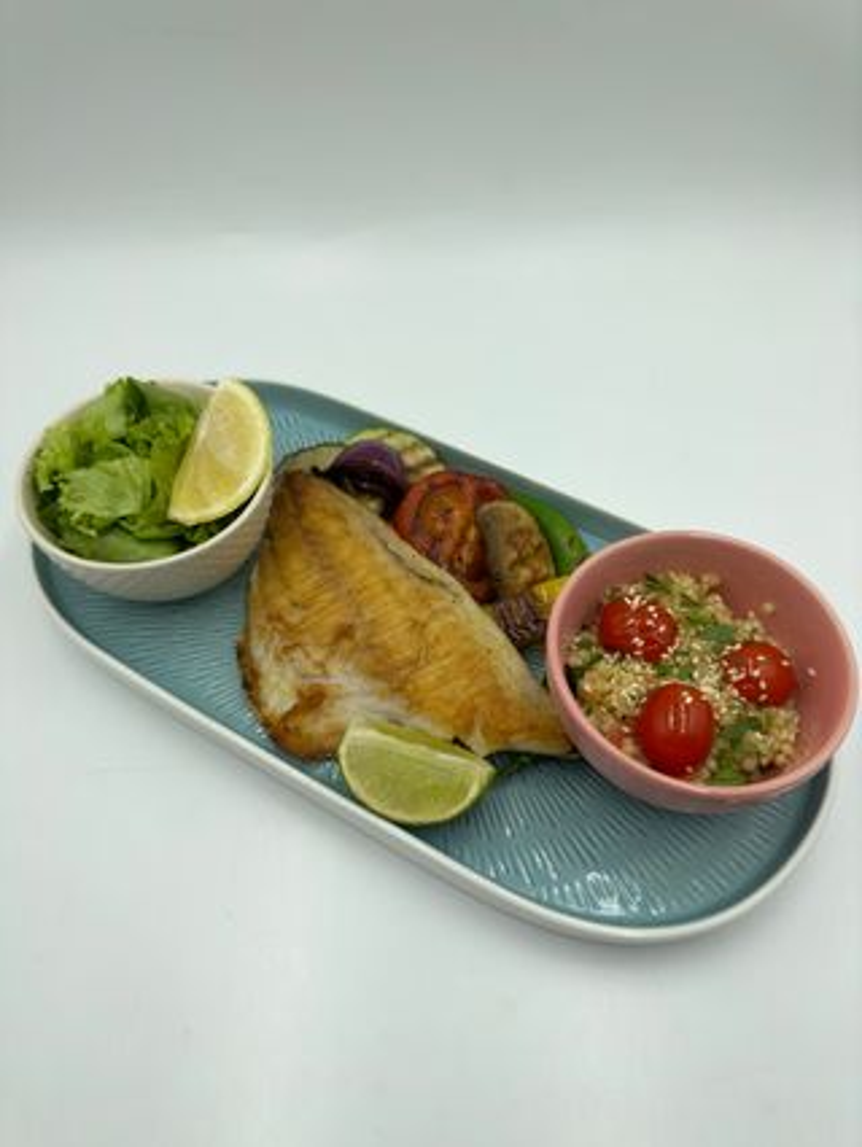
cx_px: 431
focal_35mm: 24
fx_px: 796
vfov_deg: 71.6
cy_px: 574
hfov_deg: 56.9
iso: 100
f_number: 1.78
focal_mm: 6.86
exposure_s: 1/1453
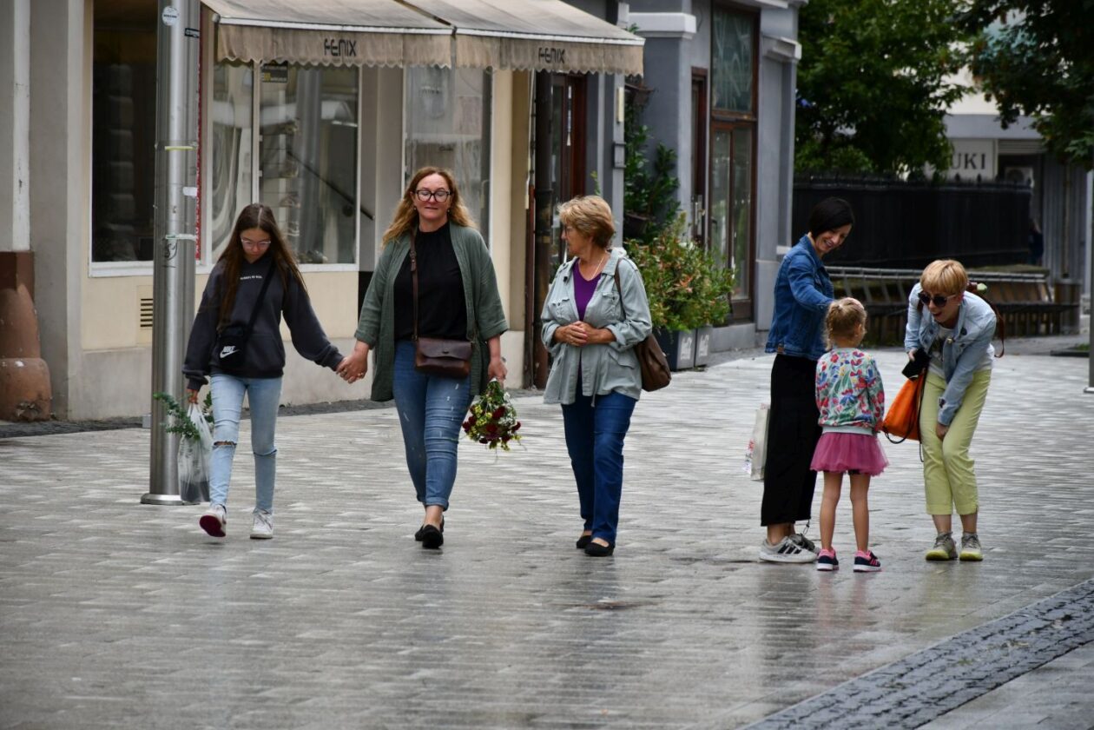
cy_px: 365
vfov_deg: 6.5
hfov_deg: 9.8
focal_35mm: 210
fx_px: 6381
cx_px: 547
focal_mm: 140
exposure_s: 1/500
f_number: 5.6
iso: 400
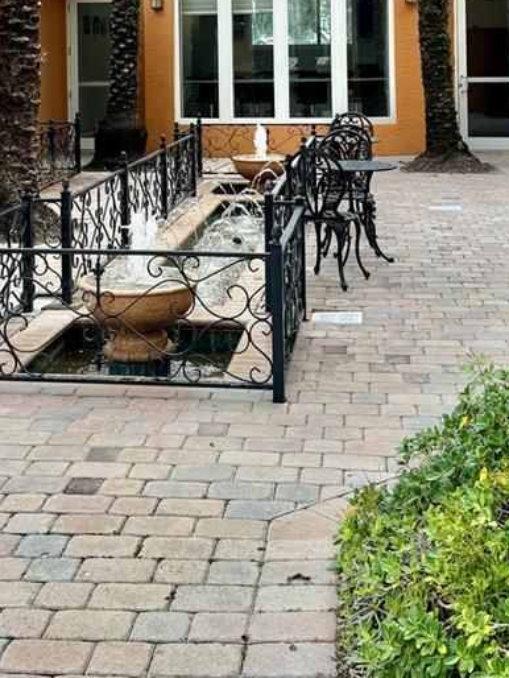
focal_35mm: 56
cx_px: 191
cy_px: 45
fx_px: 1097
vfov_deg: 32.3
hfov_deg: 26.0
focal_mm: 6.86
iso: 80
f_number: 1.78
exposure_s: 1/693
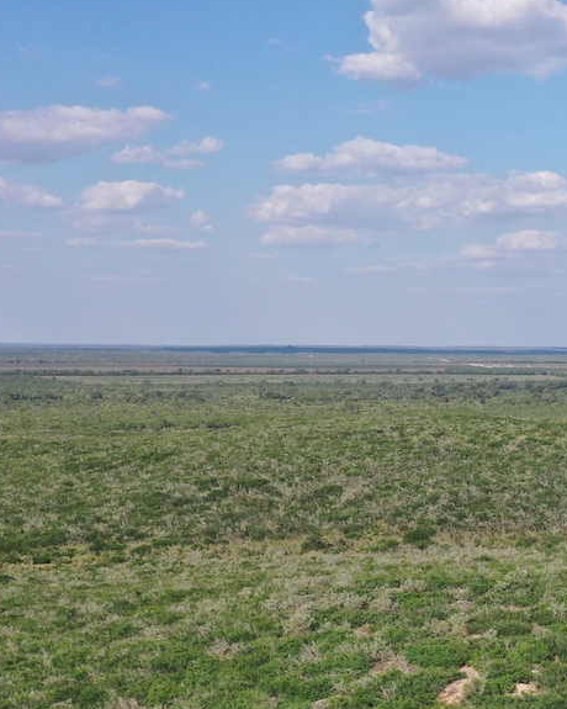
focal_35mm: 74
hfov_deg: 20.2
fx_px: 1552
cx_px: 528
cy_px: 371
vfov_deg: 25.7
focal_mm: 10.26
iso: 100
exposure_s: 1/500
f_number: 5.6
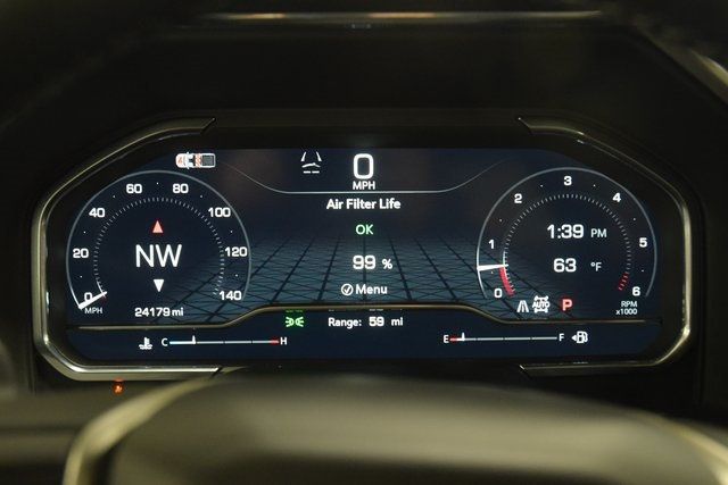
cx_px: 364
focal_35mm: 60
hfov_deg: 33.4
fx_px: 1214
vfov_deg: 22.6
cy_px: 242
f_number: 4.2
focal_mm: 40
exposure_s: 1/20
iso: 3200
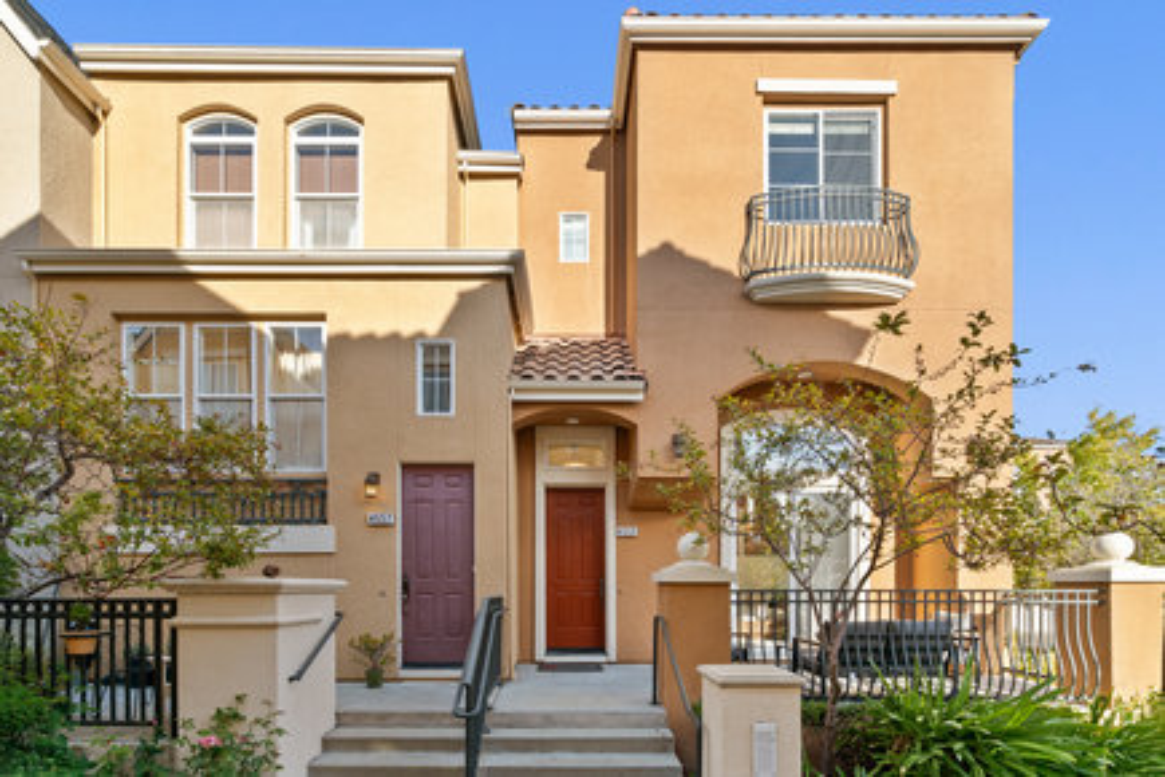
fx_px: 518
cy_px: 388
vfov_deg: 73.7
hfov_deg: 96.7
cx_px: 582
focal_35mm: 16
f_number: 9
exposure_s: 1/125
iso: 400
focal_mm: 16
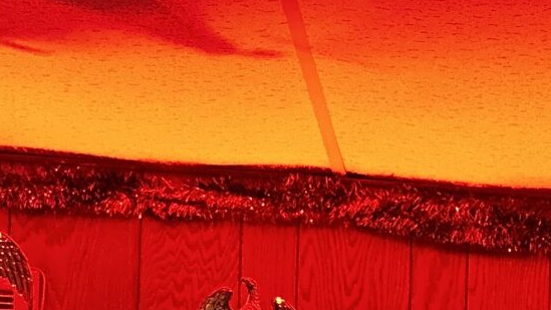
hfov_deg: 16.5
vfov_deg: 8.5
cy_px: 886
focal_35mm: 122
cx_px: 735
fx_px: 1783
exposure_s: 1/60
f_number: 1.78
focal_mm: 6.86
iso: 400
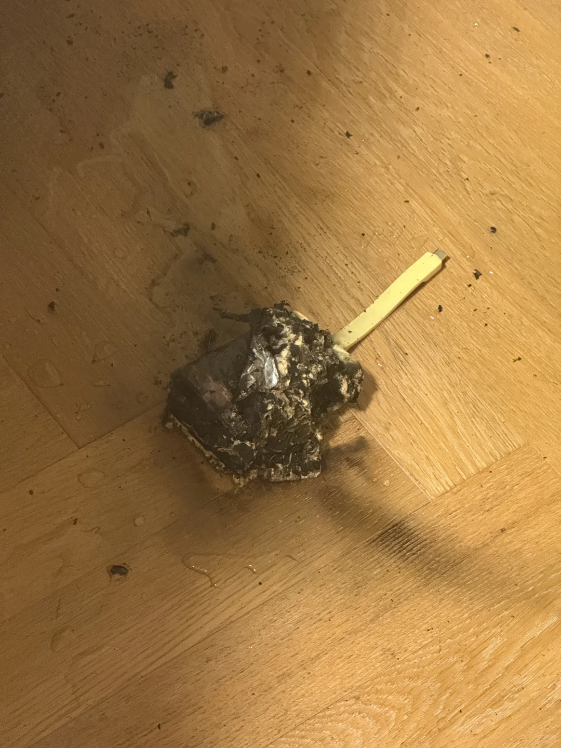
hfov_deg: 12.3
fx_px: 2593
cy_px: 374
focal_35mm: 120
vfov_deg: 16.4
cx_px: 280
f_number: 2.8
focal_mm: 15.66
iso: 800
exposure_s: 1/33
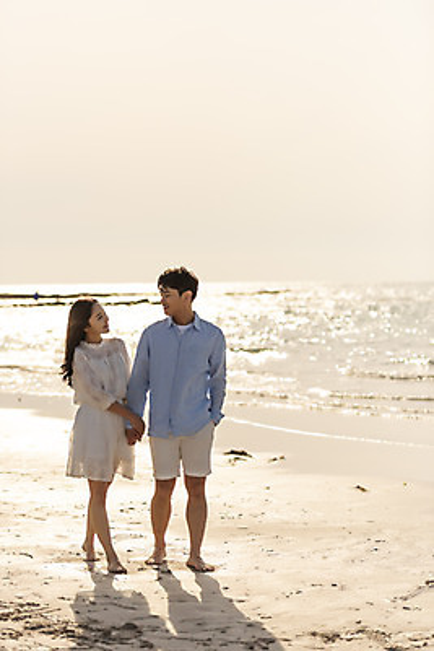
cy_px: 326
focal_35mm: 95
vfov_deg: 21.5
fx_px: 1716
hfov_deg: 14.4
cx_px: 217
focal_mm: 95
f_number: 2.8
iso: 100
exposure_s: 1/6400
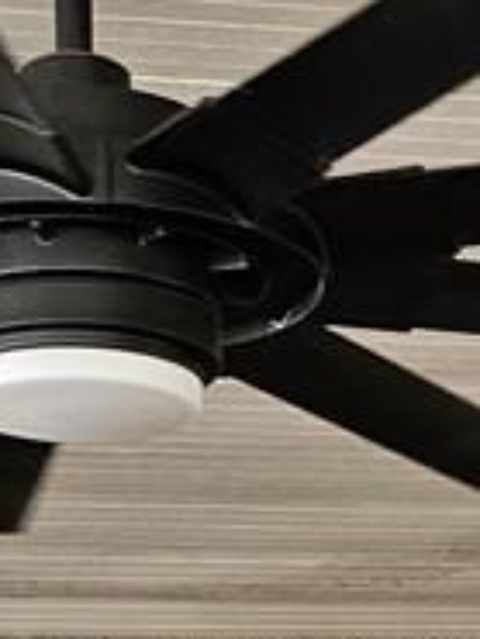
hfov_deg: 7.4
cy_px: 1351
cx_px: 646
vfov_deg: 9.2
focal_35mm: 199
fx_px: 3675
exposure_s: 1/359
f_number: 1.7
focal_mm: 6.3
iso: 100
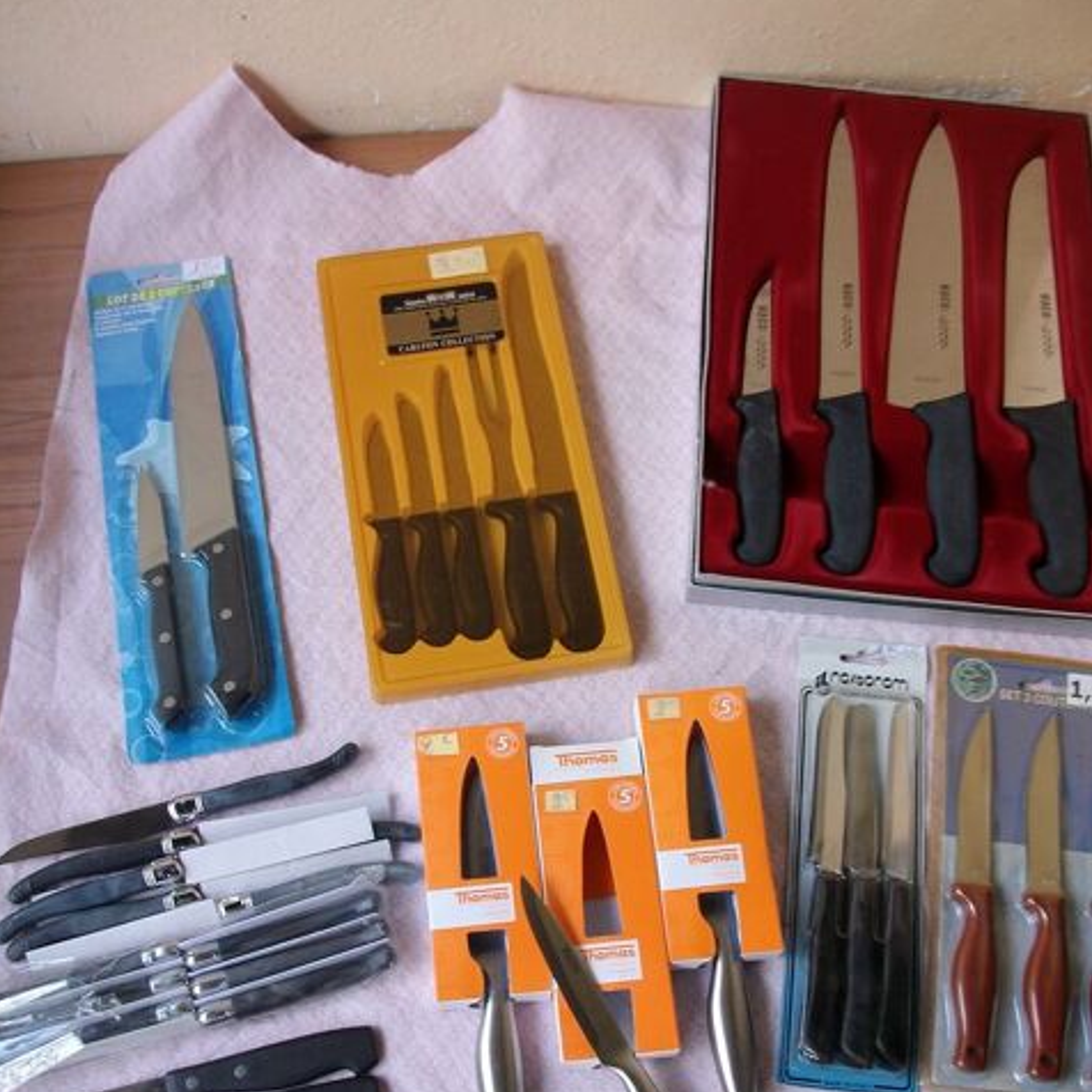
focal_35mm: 38
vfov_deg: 43.5
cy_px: 681
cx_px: 544
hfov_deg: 43.9
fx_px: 1356
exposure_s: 1/62
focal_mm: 5.7
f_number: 2.9
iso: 80
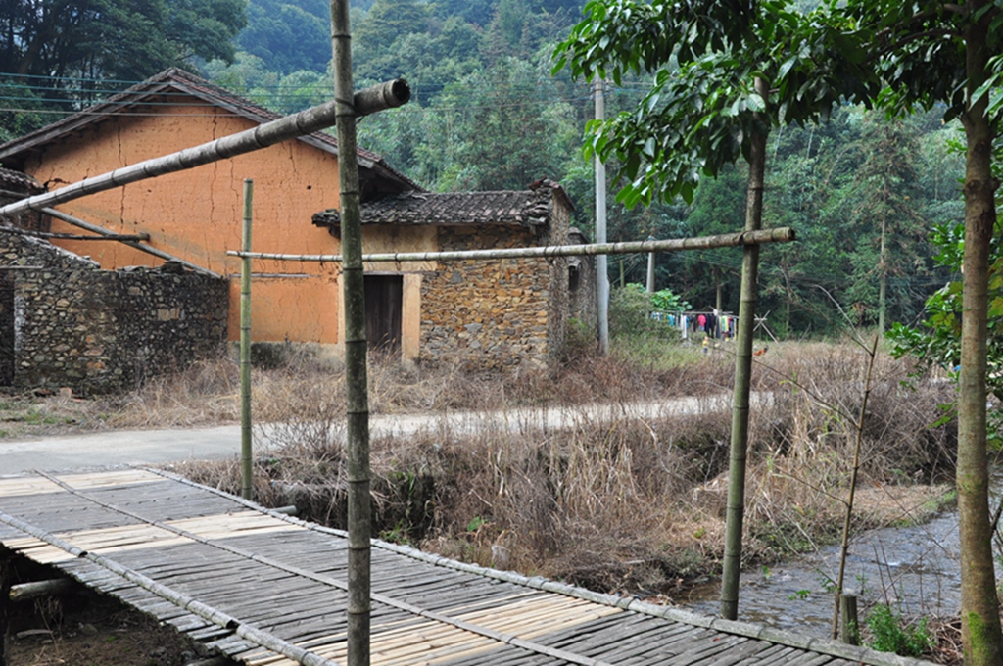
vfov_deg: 36.8
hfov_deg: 53.2
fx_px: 1002
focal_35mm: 36
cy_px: 333
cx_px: 502
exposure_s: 1/250
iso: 320
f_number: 8
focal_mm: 24
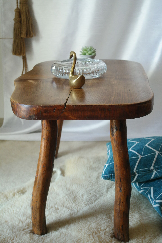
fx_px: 391
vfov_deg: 34.5
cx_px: 81
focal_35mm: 58
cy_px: 122
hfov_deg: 23.4
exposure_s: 1/30
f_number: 5.6
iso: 1600
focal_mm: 38
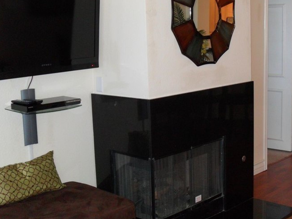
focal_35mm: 55
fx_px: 464
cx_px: 190
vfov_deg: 26.6
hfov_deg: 34.7
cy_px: 106
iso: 200
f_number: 3
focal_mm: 6.3
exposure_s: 1/45
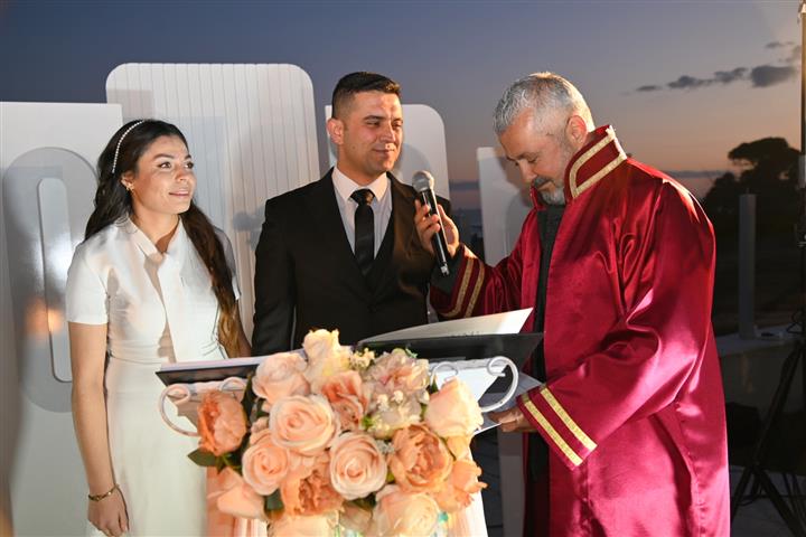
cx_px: 403
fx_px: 851
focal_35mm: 38
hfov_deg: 50.7
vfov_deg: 35.1
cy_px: 268
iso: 250
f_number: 5
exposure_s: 1/60
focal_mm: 38
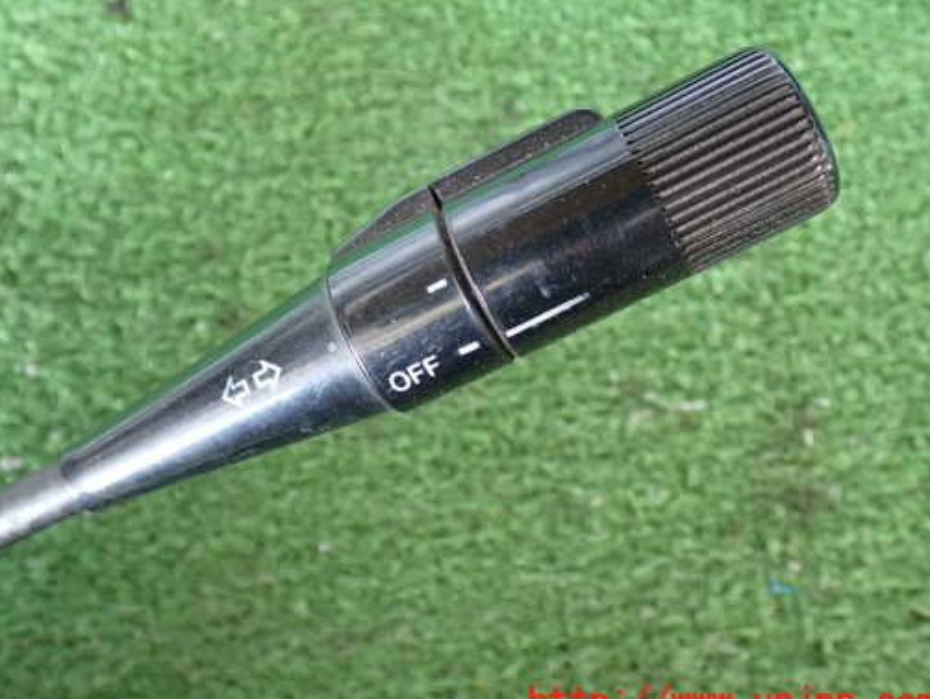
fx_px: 1156
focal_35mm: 43
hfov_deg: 43.7
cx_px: 391
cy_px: 310
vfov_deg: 33.6
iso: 320
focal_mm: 6.37
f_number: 2.5
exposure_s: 1/40
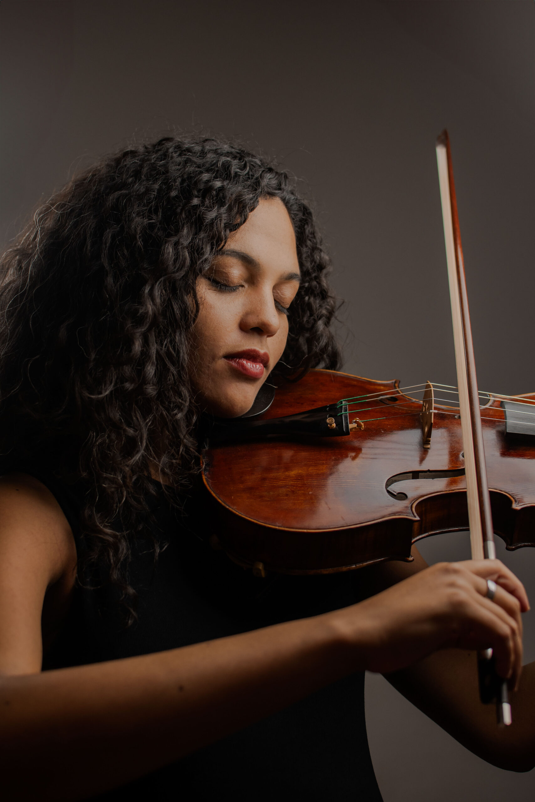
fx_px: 1159
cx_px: 268
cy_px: 401
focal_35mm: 52
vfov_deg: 38.2
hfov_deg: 26.0
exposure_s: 1/320
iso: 320
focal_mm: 35
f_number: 3.2
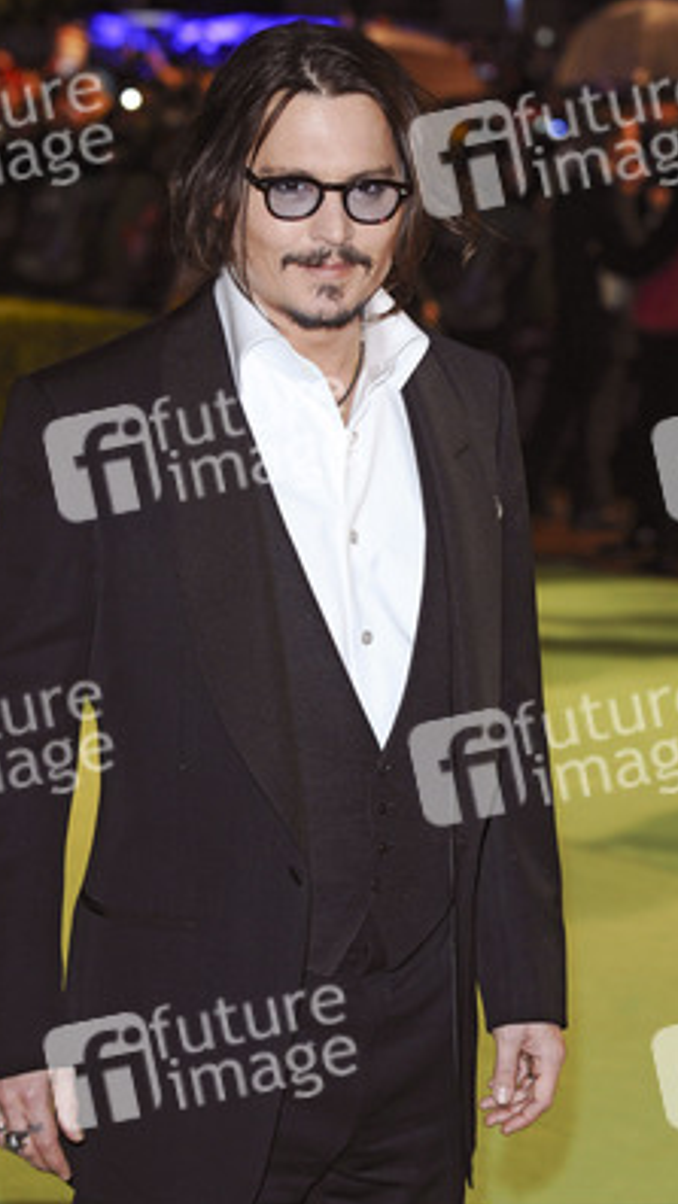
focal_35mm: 127
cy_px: 602
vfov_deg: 16.9
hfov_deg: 9.6
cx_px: 290
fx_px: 4056
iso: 400
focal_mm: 80
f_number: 5
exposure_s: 1/160
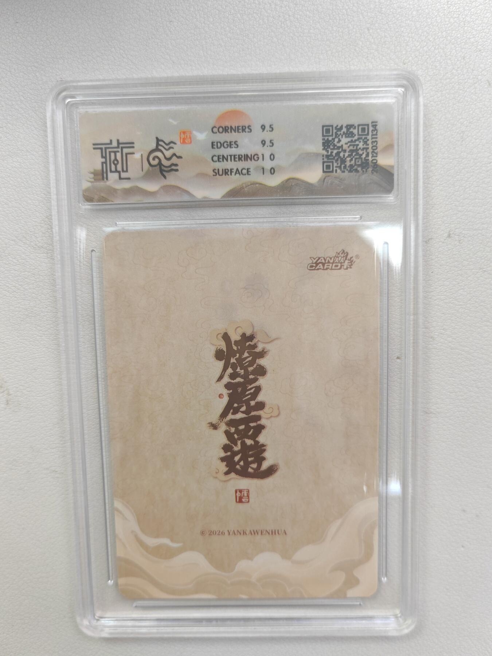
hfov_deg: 51.4
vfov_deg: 65.3
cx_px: 246
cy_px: 328
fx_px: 512
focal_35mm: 27
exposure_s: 1/100
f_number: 1.95
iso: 100
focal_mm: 5.52
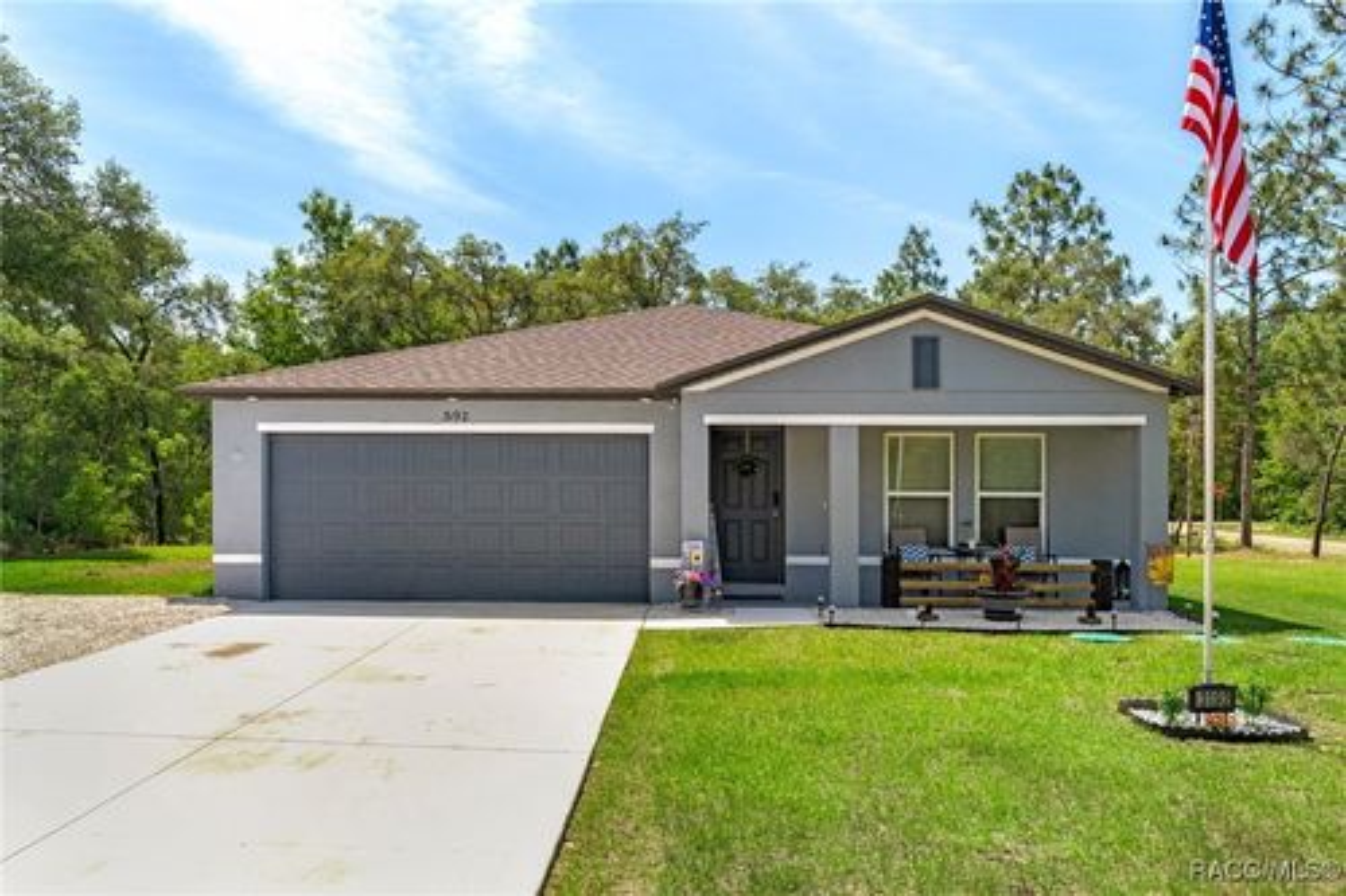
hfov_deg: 61.9
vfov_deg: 43.6
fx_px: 1121
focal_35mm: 30
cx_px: 673
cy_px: 448
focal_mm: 20
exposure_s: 1/200
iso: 320
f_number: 8
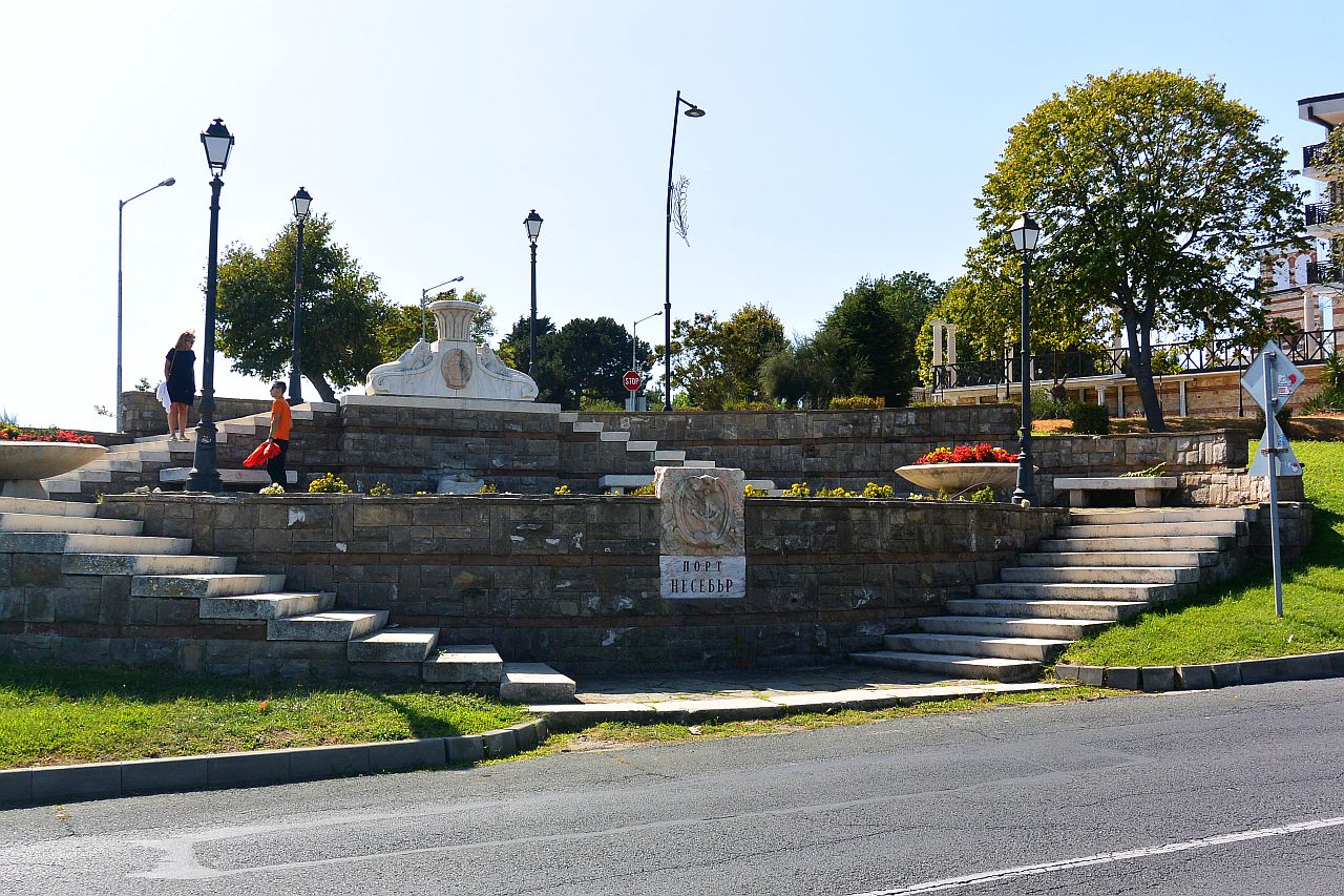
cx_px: 672
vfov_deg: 34.2
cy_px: 448
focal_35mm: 39
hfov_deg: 49.6
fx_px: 1456
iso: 160
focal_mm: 14.5
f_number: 4.5
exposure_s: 1/500
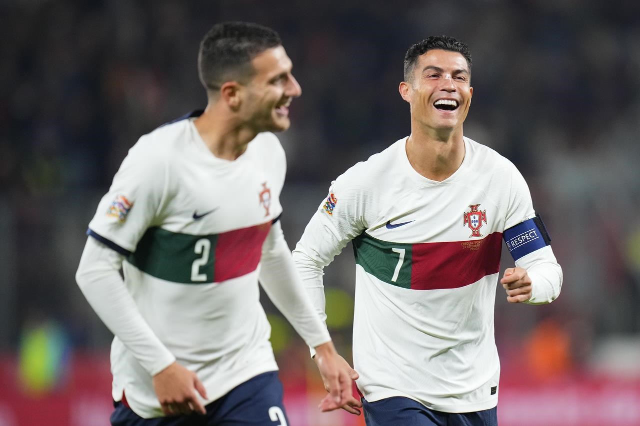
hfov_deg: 5.2
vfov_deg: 3.4
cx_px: 320
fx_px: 7110
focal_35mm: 400
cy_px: 213
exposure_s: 1/1600
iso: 3200
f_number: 2.8
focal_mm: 400
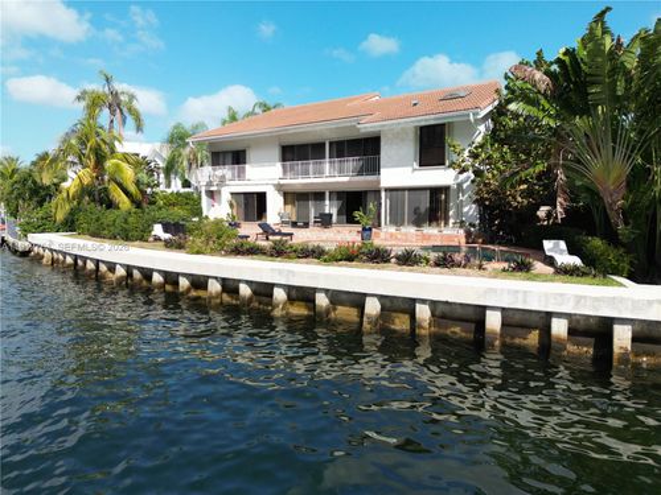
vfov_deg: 56.8
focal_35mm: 24
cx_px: 330
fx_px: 458
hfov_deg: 71.6
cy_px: 248
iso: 120
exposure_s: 1/1250
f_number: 1.7
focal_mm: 6.72
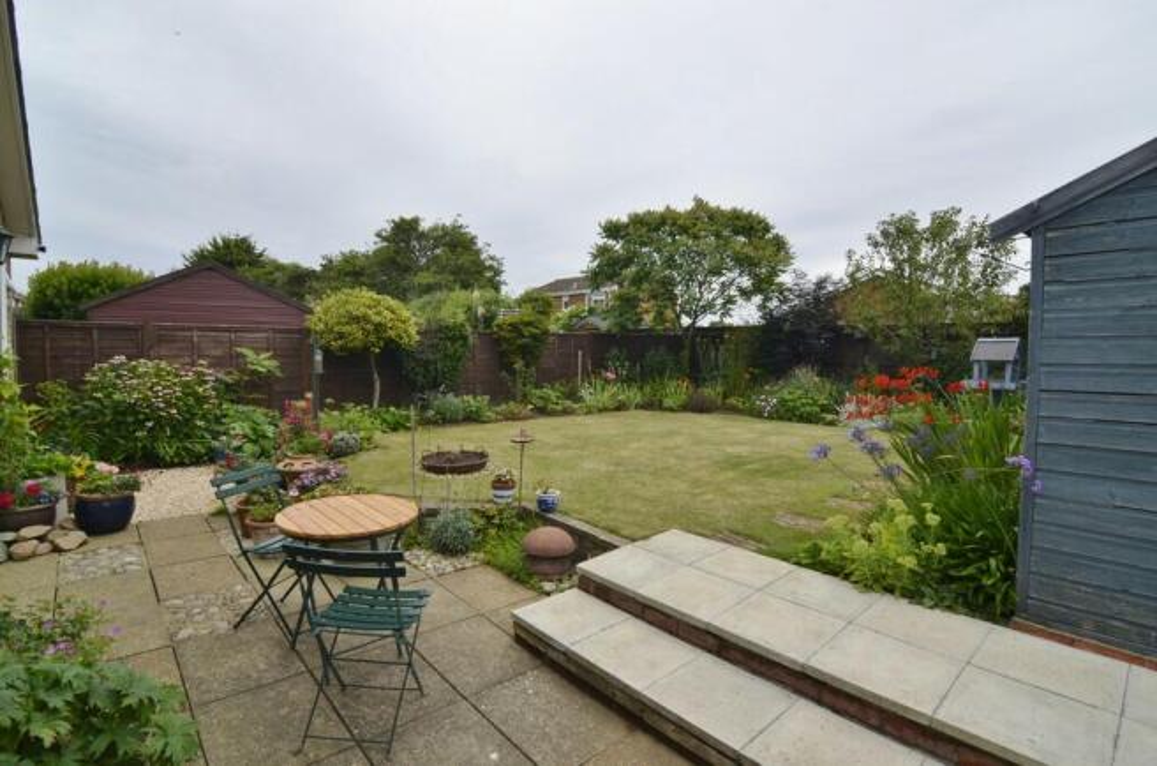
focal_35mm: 16
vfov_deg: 71.8
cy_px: 383
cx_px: 578
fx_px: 529
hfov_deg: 95.1
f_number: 8
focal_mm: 11
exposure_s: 1/250
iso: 200
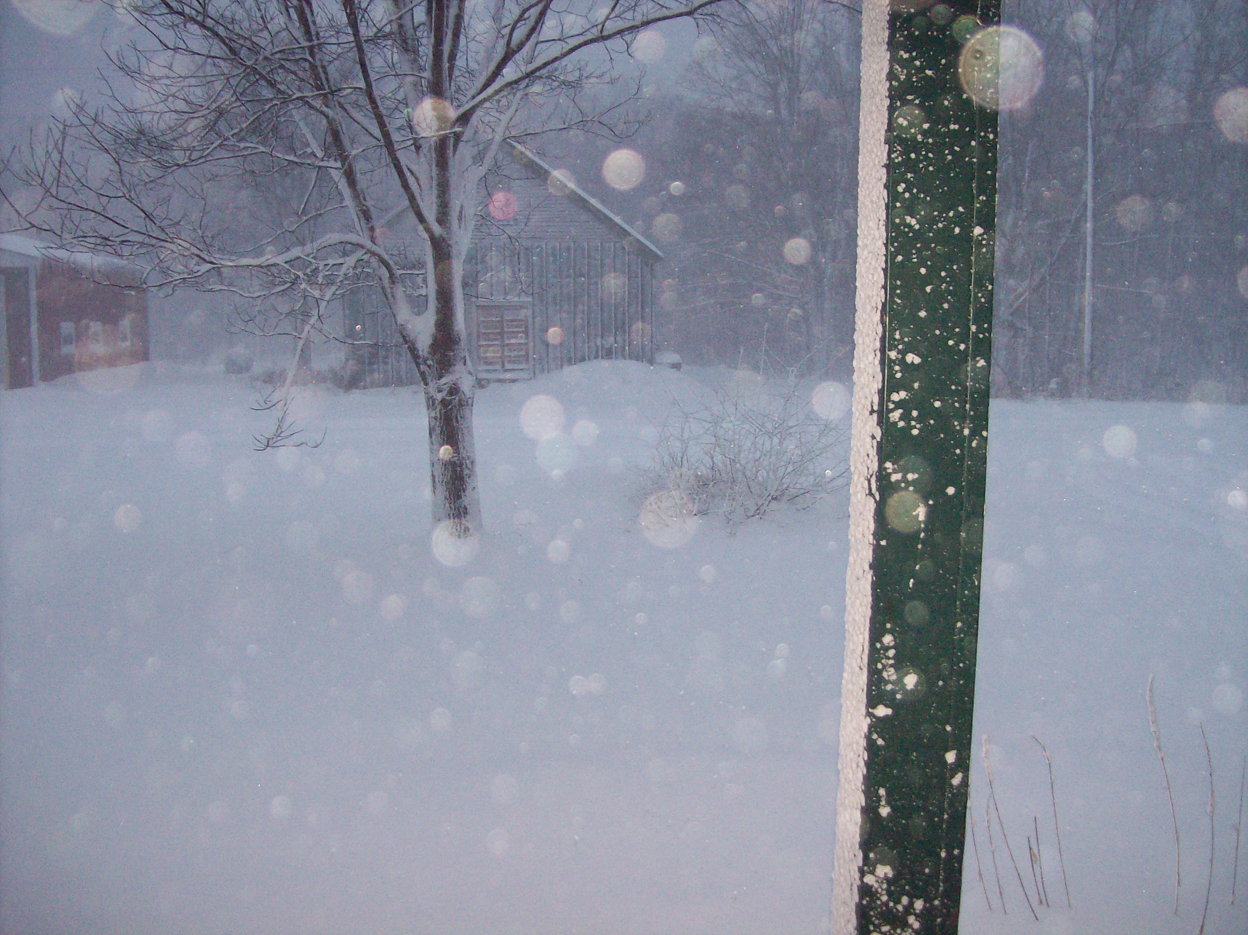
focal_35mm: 36
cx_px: 624
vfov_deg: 39.6
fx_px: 1297
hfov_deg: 51.4
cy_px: 468
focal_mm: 6
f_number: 2.7
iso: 140
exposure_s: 1/95.9
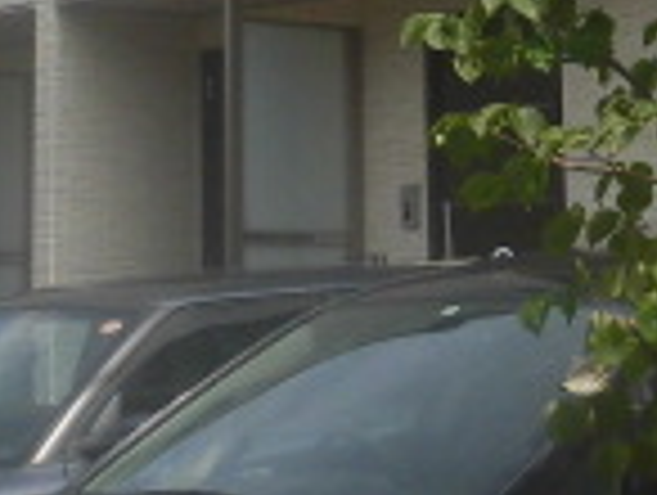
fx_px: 2662
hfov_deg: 14.1
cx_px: 351
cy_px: -328
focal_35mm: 140
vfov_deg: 10.2
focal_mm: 5.81
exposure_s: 1/1000
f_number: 3.5
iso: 100
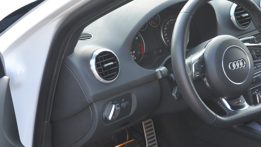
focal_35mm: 94
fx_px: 651
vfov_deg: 12.9
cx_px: 165
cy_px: 95
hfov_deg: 22.6
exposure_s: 1/30
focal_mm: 28
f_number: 5.6
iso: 200
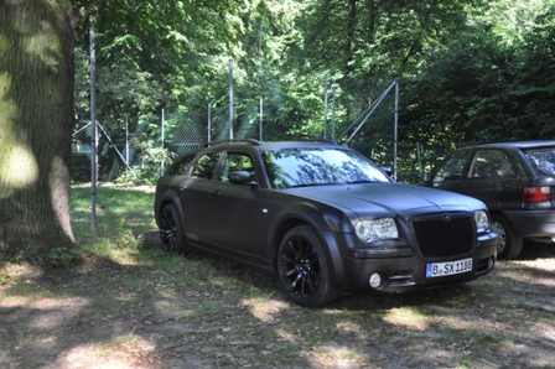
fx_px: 601
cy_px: 184
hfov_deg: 49.6
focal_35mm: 39
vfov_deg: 34.2
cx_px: 278
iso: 1600
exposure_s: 1/400
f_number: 4
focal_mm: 26
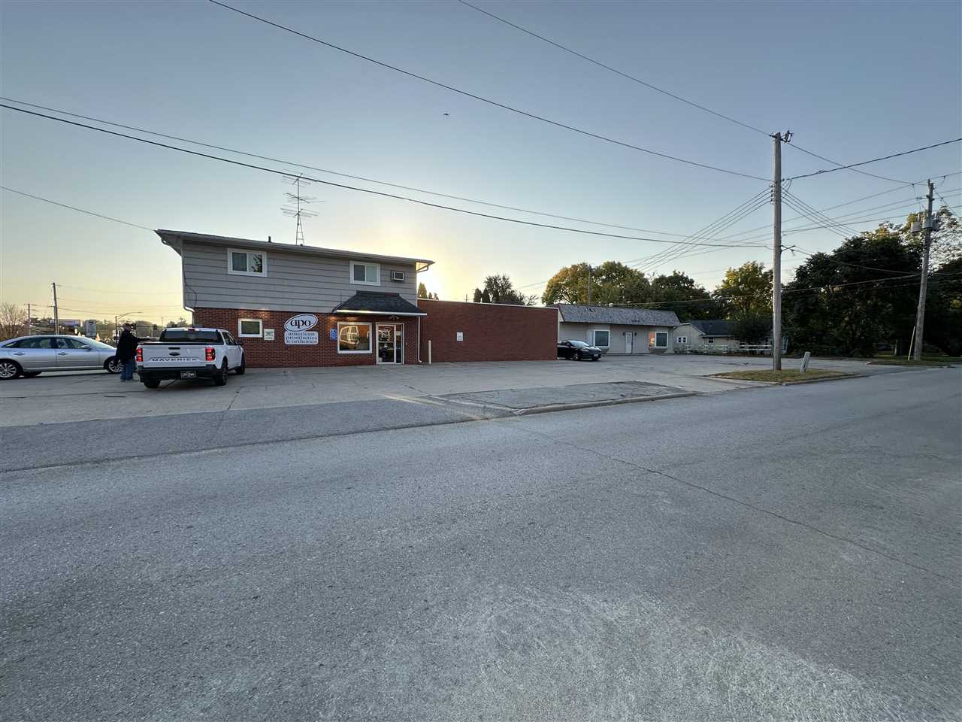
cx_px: 481
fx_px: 389
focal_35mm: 14
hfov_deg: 102.1
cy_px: 361
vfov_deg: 85.7
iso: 40
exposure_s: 1/622
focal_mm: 2.22
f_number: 2.2
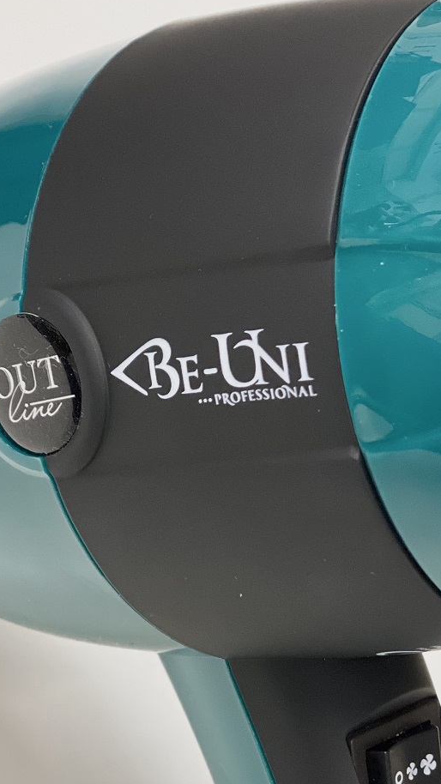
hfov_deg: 13.0
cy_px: 605
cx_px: 283
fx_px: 1934
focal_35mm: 93
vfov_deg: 22.7
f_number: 2
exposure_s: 1/100
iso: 160
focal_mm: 6
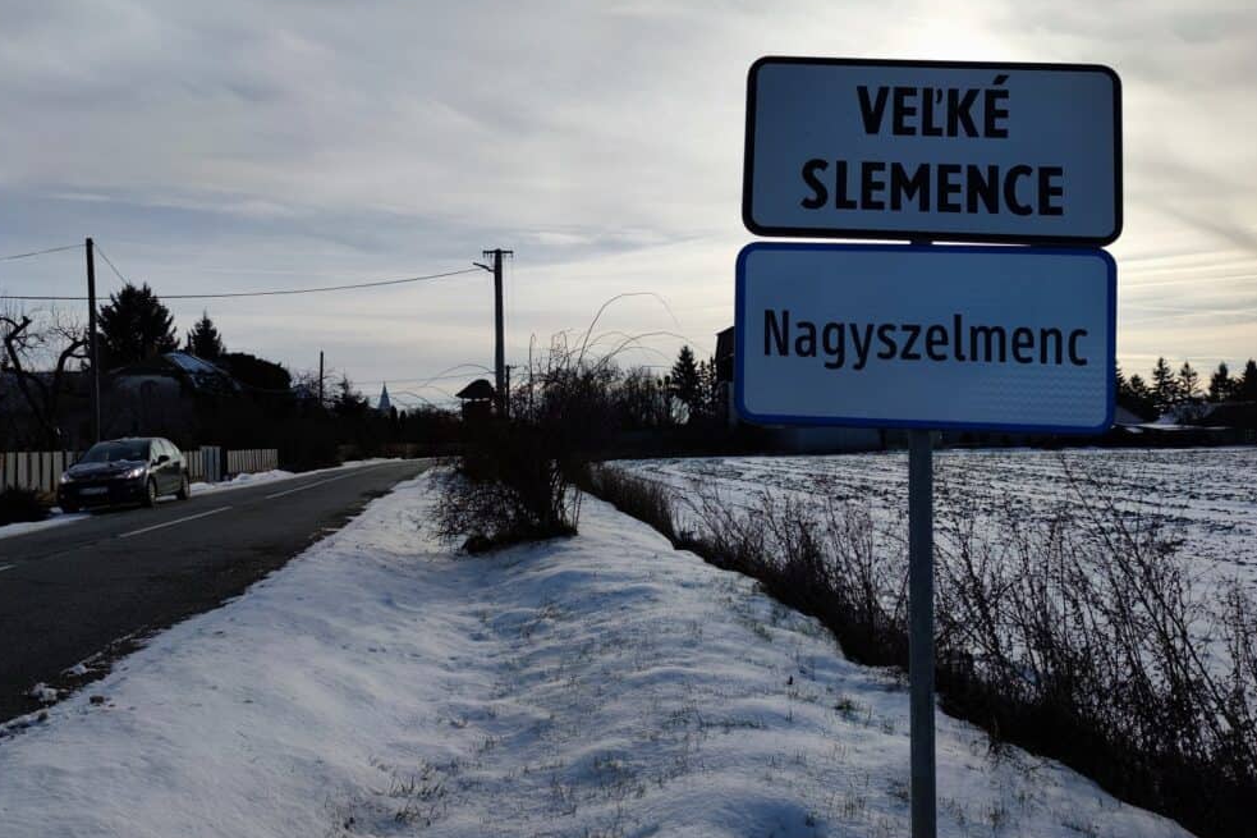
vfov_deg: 49.5
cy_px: 398
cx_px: 621
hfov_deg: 69.4
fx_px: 908
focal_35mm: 26
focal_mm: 6.72
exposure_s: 1/5475
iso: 50
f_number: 1.69
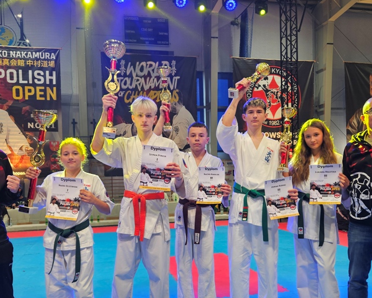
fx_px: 374
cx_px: 176
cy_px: 175
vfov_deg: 43.2
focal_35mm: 34
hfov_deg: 52.8
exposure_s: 1/60.7
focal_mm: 5.4
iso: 50
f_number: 1.8
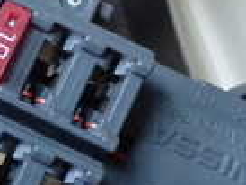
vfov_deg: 9.0
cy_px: 95
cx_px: -135
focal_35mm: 166
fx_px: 1181
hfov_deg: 11.4
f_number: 2.7
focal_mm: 6.83
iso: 1250
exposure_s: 1/125
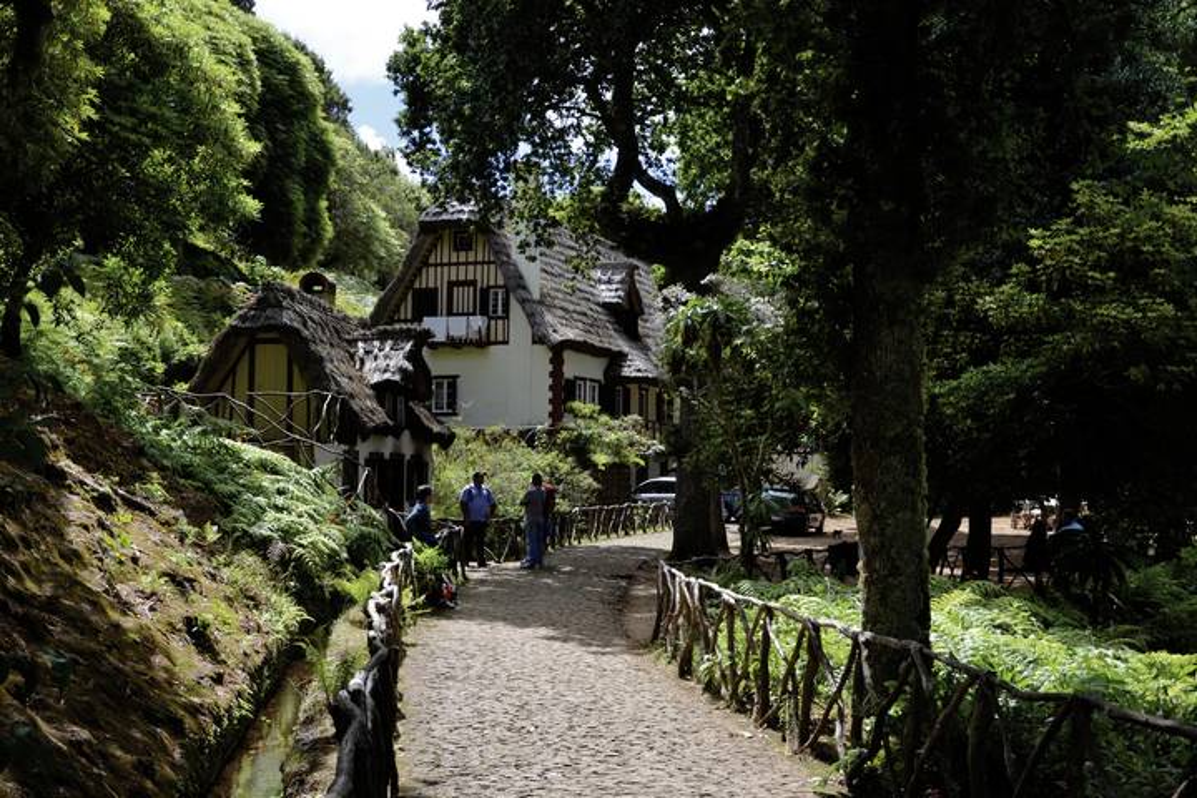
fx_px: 1297
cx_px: 598
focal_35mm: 39
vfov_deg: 34.2
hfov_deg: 49.6
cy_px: 399
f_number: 6.3
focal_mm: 26
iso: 320
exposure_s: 1/800
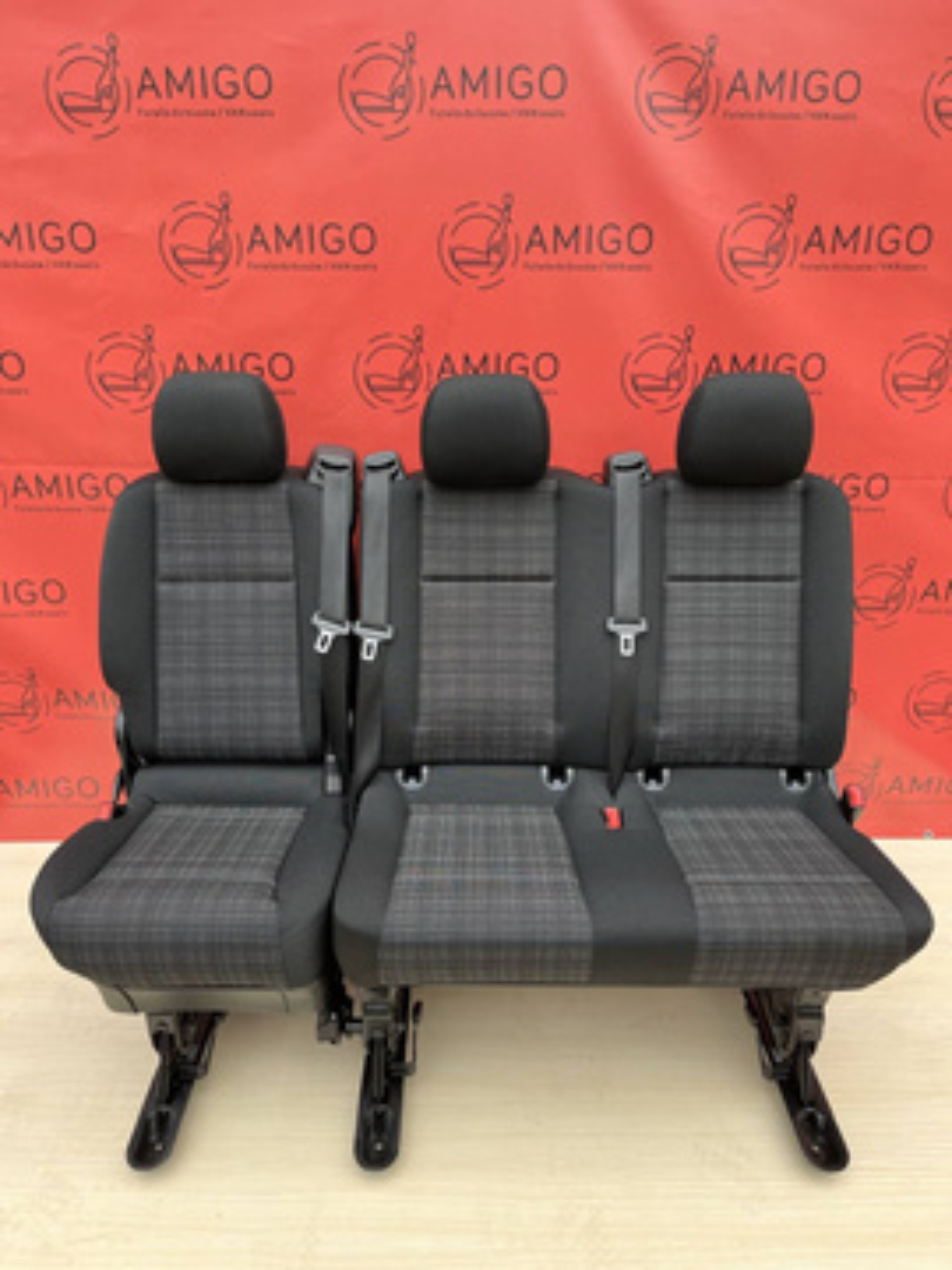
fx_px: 953
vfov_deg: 67.3
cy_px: 635
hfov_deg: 53.1
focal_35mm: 26
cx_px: 476
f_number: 1.6
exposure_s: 1/506
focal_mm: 5.1
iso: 50
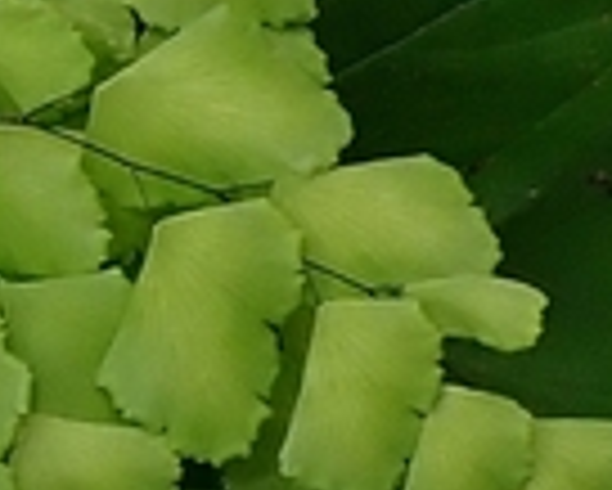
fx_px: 3716
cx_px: -1220
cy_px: 470
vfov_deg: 7.5
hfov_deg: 8.1
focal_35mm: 205
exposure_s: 1/125
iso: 200
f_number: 2.8
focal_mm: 4.5
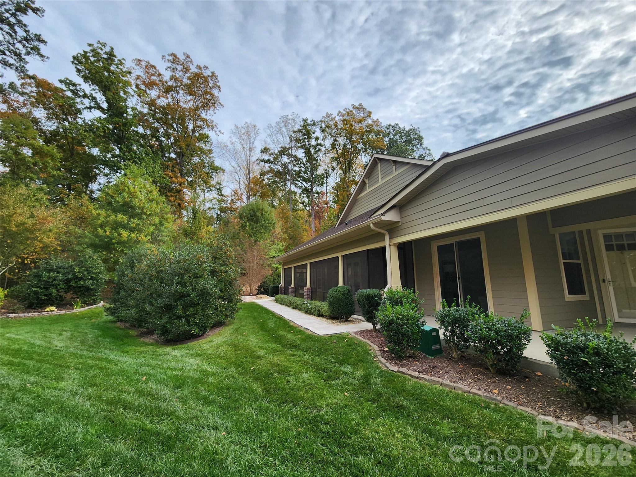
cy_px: 238
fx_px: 239
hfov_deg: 106.2
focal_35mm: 13
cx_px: 318
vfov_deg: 89.9
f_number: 2.2
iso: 50
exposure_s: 1/1276
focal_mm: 2.2
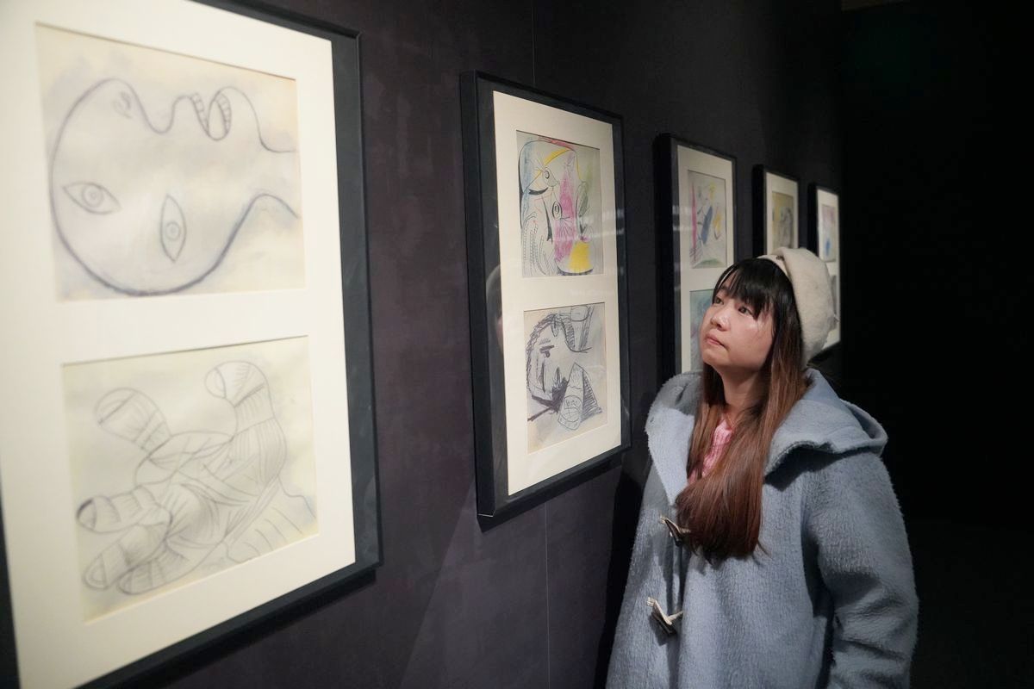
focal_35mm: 29
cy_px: 344
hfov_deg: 63.7
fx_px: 833
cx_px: 517
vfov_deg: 45.0
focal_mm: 29
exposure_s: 1/160
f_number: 4
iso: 8000
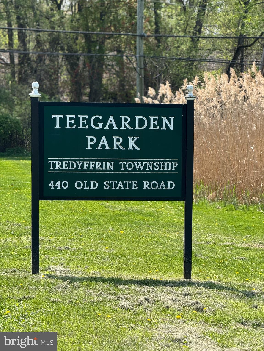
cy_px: 176
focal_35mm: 120
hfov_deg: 12.3
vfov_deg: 16.4
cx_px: 132
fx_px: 1220
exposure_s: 1/743
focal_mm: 15.66
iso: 64
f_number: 2.8
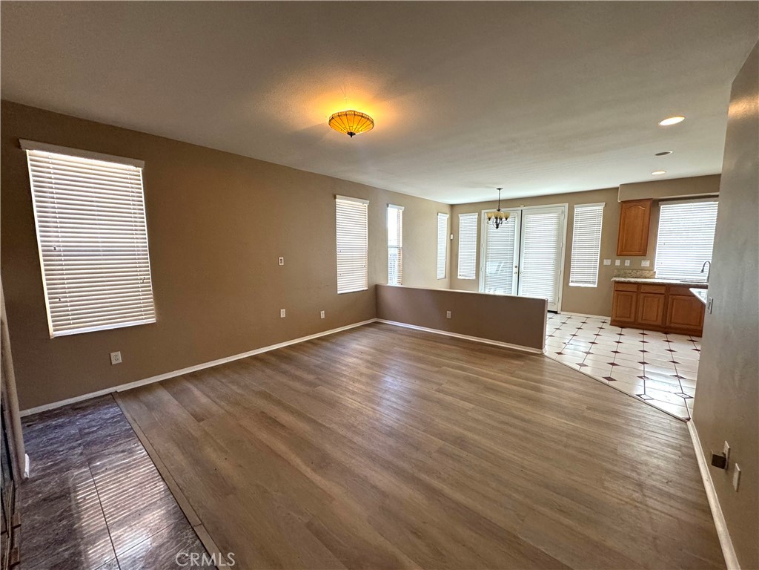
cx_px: 380
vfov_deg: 85.7
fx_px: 307
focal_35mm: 14
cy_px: 285
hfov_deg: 102.1
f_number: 2.2
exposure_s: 1/120
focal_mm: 2.22
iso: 250
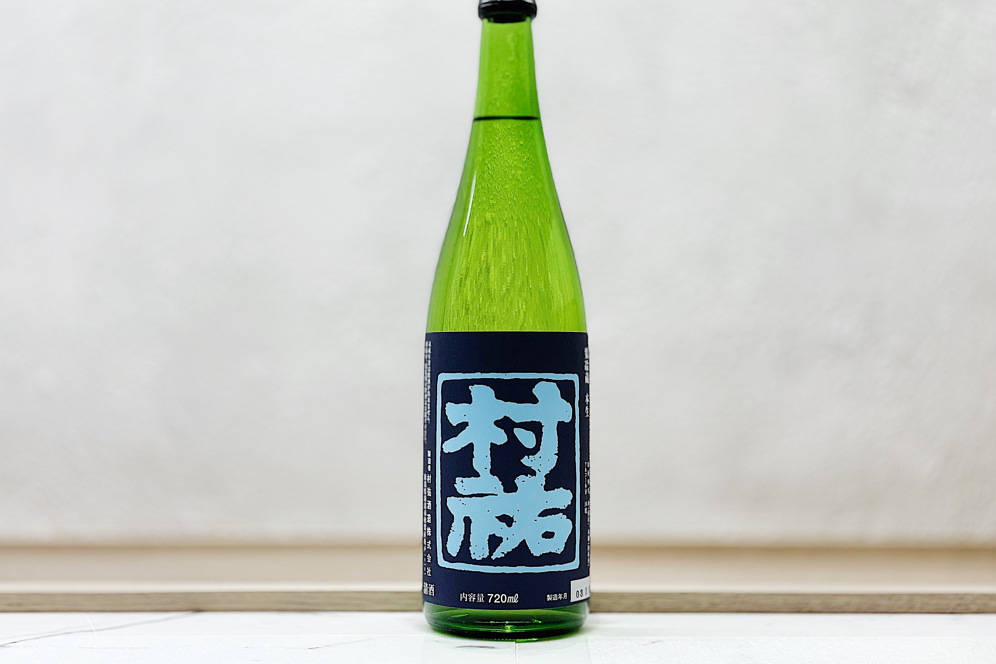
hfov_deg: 36.2
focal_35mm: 55
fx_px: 1521
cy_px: 292
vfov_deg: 24.6
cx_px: 501
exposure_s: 1/100
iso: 64
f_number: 2
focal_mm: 6
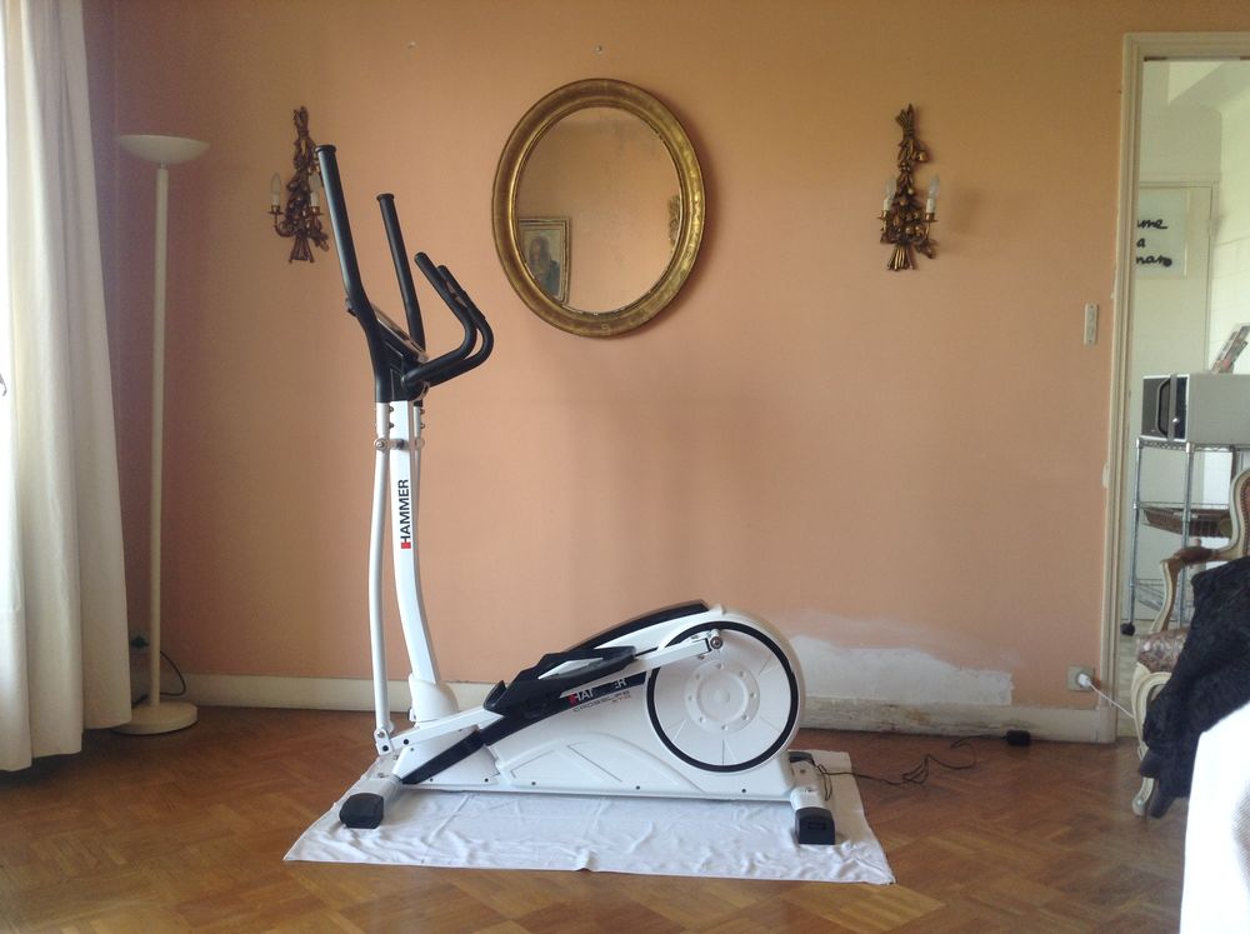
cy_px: 467
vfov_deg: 42.8
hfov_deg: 55.4
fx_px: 1190
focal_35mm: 33
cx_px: 625
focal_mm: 3.3
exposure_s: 1/30
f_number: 2.4
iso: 25
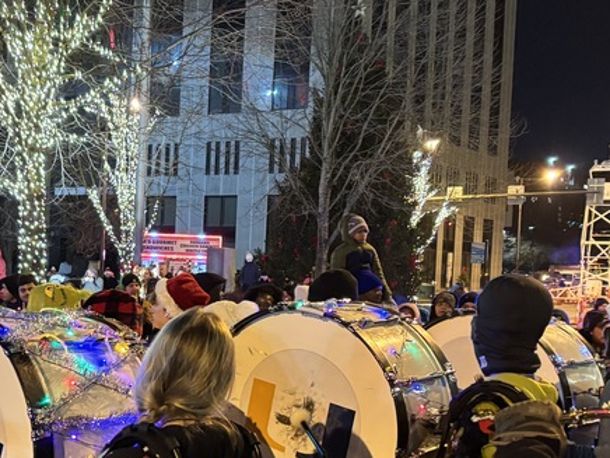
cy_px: 318
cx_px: 166
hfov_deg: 31.2
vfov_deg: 23.9
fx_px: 1075
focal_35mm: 61
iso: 640
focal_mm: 5.96
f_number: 1.6
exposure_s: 1/40
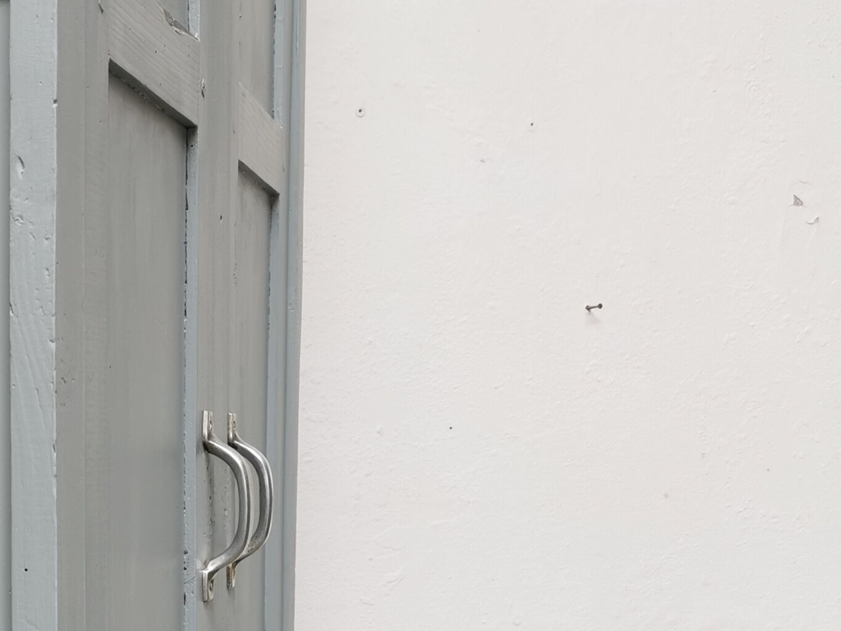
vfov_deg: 20.1
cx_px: -265
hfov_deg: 23.7
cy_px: 563
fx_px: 1749
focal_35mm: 72
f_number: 1.8
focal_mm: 5.58
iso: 50
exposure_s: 1/201
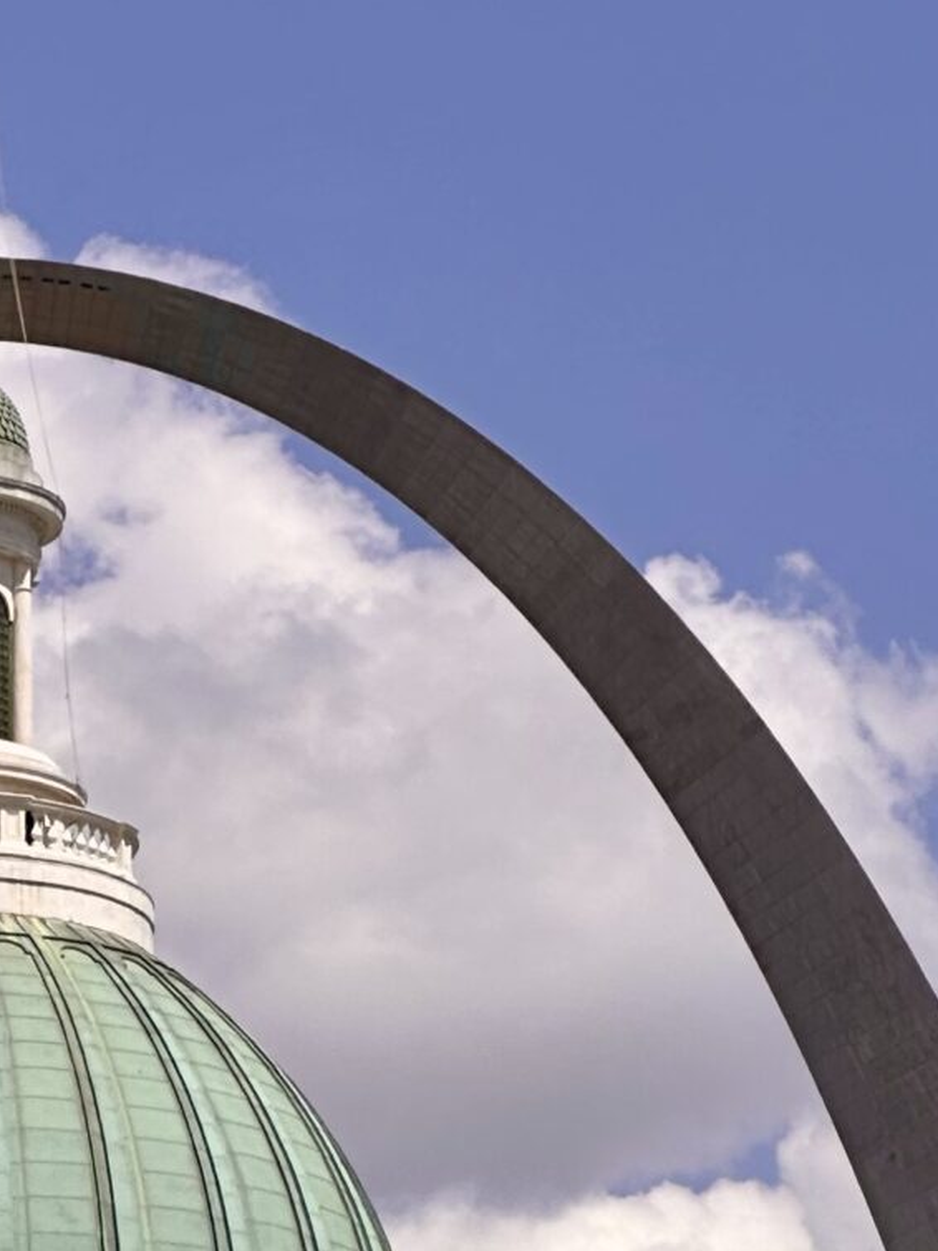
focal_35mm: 261
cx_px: -146
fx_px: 9433
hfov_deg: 5.7
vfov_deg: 7.5
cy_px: 1601
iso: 32
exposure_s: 1/1167
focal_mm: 9
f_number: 2.8
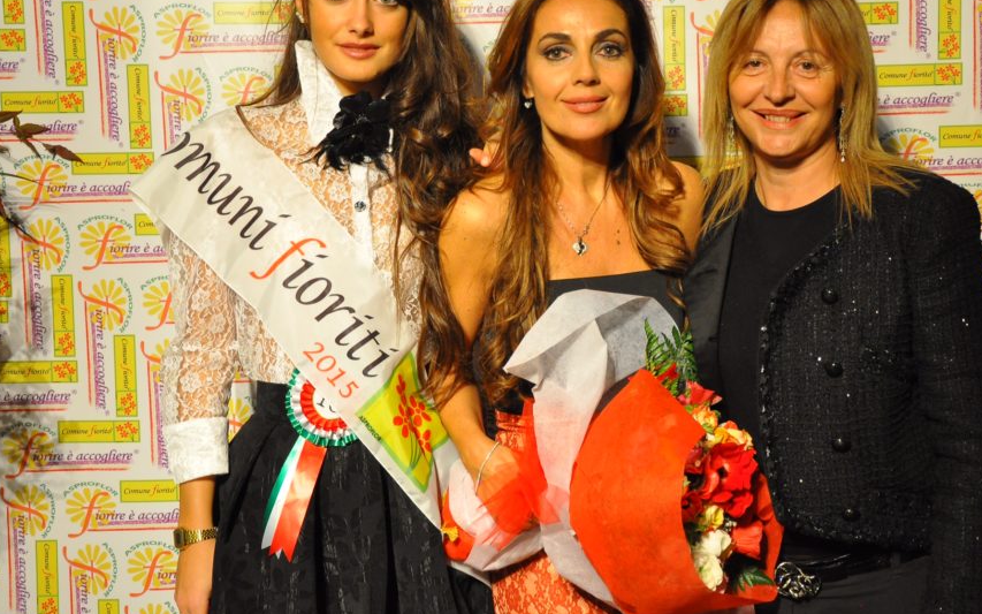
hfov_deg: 36.8
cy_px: 282
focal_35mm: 55
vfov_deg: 23.5
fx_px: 1472
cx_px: 565
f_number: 5
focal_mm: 30
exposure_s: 1/50
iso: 1250
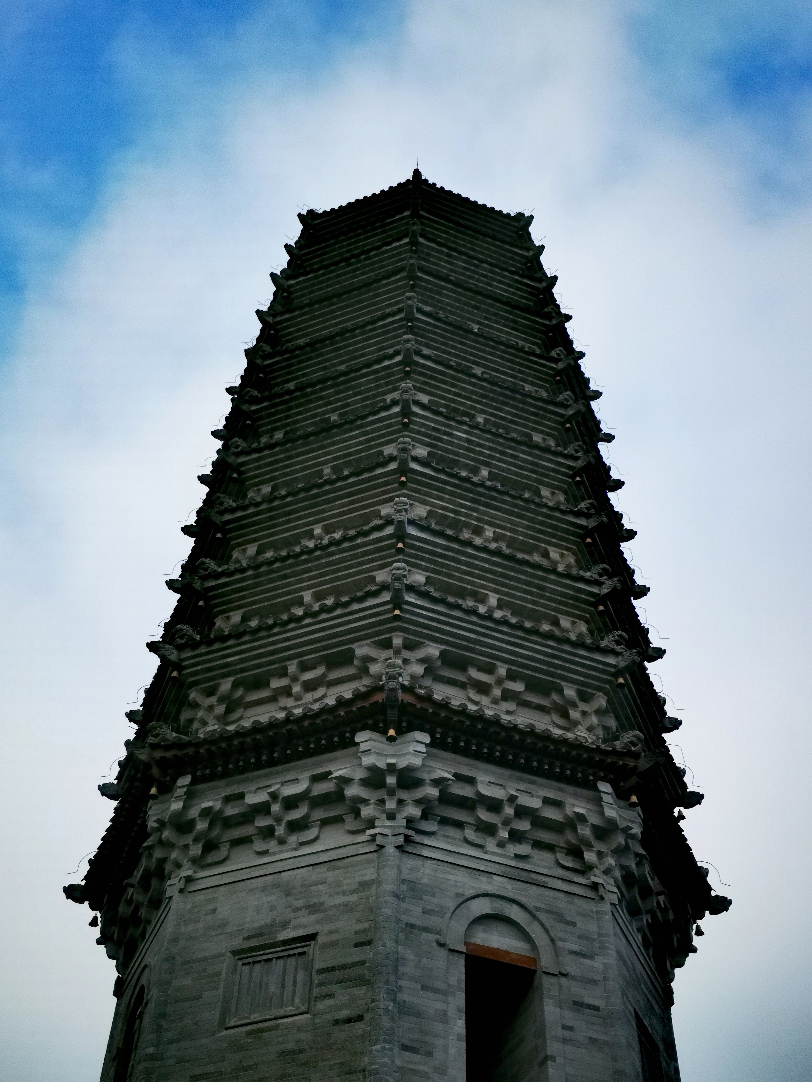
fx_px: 1220
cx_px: 406
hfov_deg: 36.8
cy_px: 541
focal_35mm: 39
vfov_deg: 47.9
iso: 200
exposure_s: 1/8772
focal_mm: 6.67
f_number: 1.9
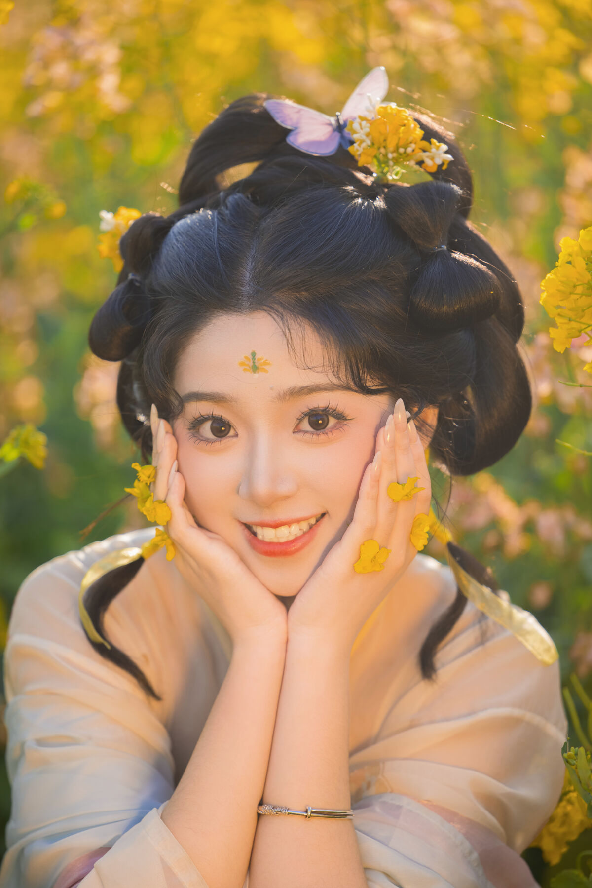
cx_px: 296
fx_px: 4117
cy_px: 444
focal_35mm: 167
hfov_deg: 8.2
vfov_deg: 12.3
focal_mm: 168
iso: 100
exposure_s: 1/320
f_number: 2.8
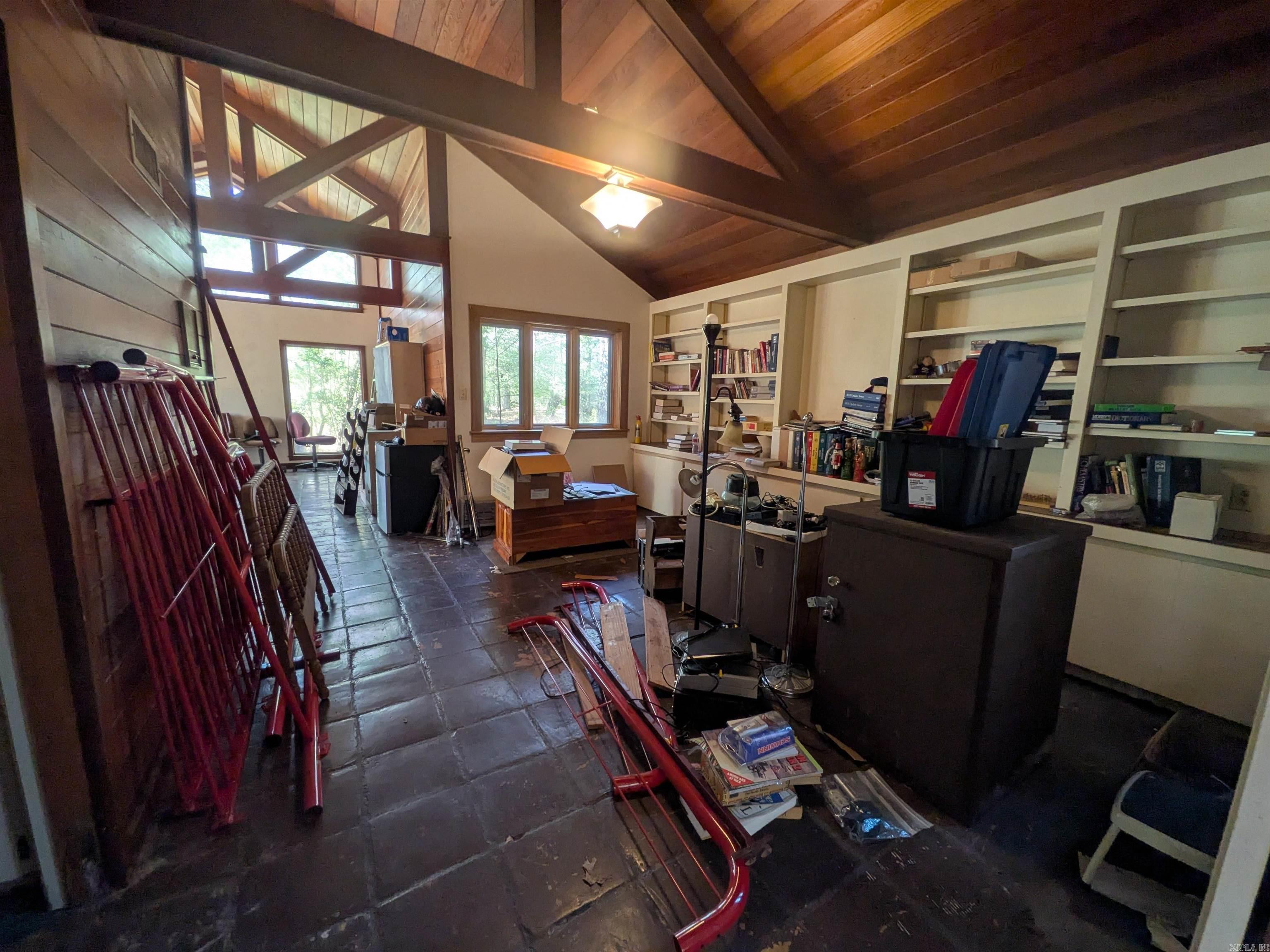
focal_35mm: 14
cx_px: 635
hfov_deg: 102.1
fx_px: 514
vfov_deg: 85.7
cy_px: 476
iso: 115
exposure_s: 1/36.2
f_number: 2.2
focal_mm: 1.85
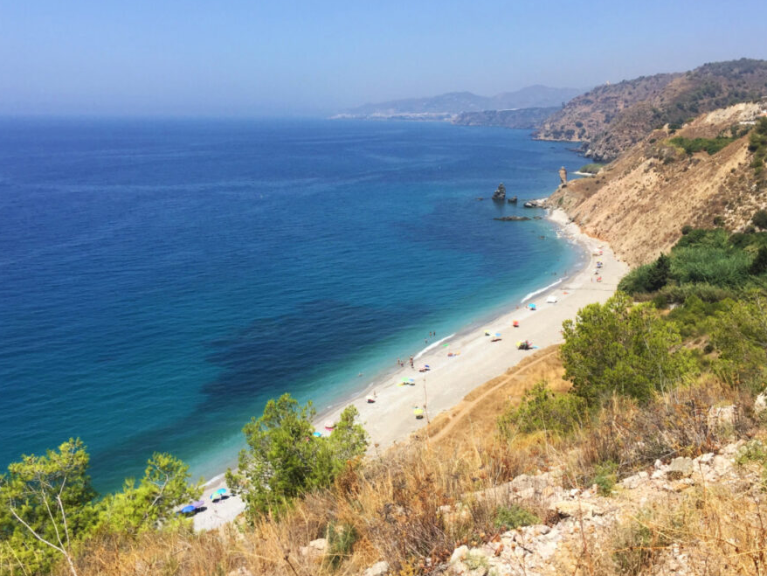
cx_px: 389
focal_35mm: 35
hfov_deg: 52.6
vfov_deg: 40.6
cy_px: 246
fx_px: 776
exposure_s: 1/2198
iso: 32
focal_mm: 4.15
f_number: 2.2
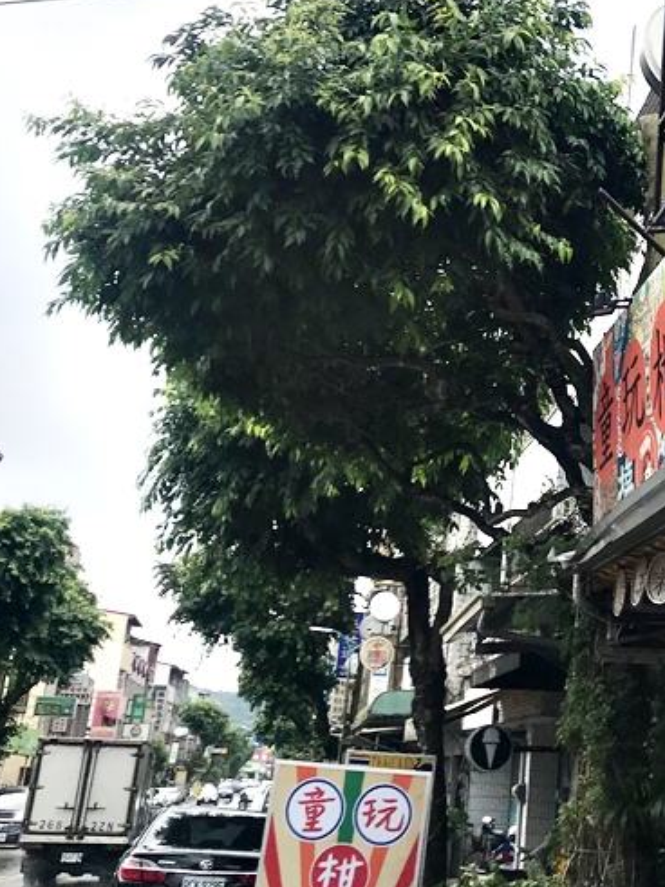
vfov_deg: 33.1
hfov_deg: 24.5
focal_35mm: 57
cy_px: 217
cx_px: 669
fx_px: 1461
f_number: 1.8
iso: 20
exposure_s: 1/1389
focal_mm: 3.99
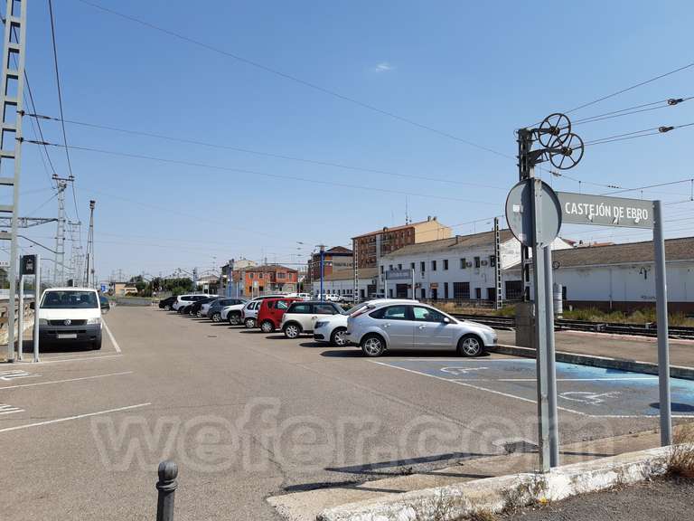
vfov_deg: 53.1
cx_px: 347
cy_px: 260
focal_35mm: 26
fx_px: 521
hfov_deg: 67.3
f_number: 1.7
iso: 40
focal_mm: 3.92
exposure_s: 1/2525
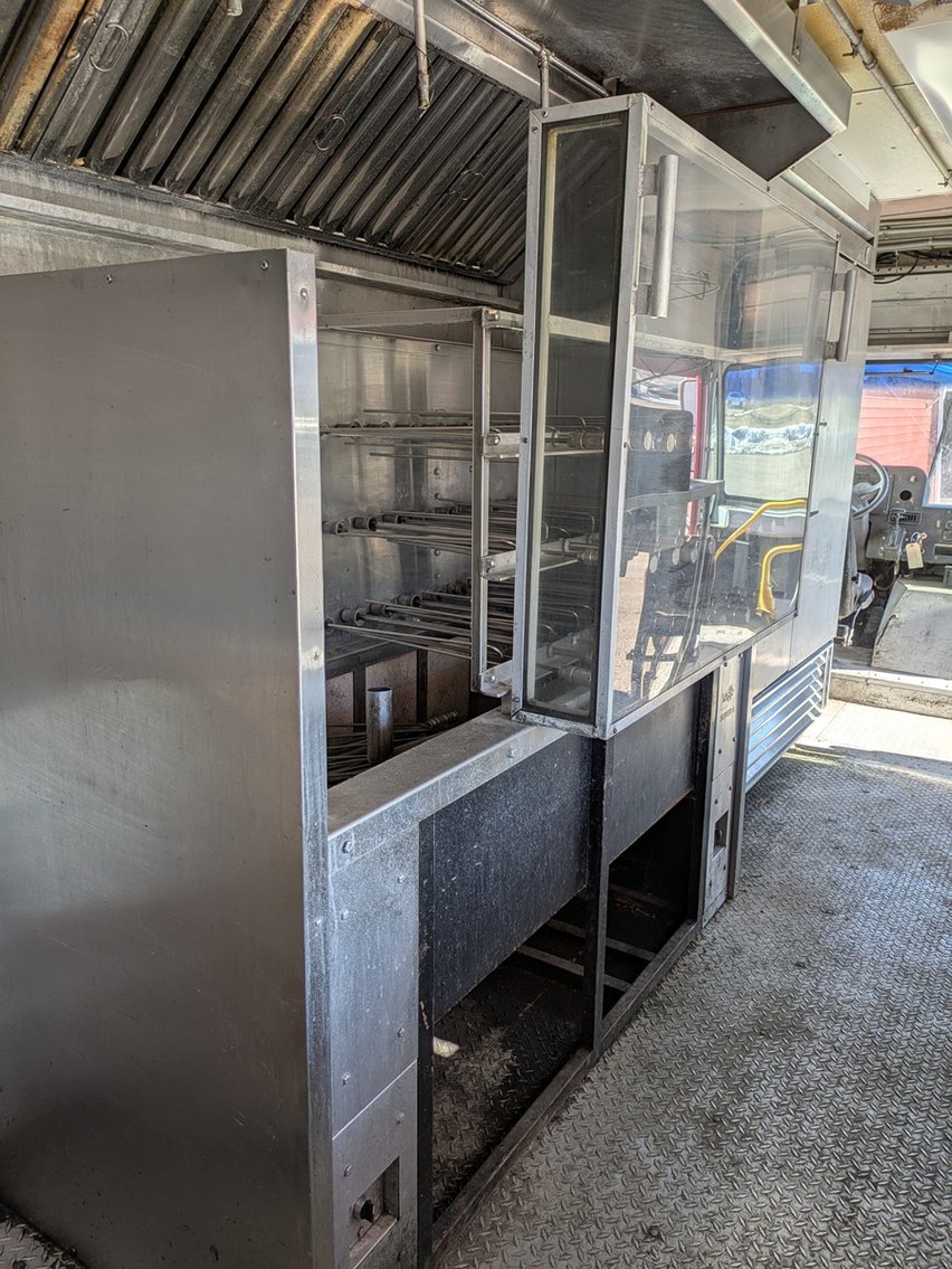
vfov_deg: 69.4
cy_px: 634
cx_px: 476
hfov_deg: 54.9
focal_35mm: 25
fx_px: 916
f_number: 1.89
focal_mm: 5.43
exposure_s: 1/287
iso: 43
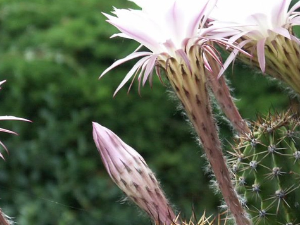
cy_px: 99
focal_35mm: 270
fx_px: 2341
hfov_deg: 7.3
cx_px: 198
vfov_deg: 5.5
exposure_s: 1/200
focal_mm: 31.64
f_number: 3.5
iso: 100
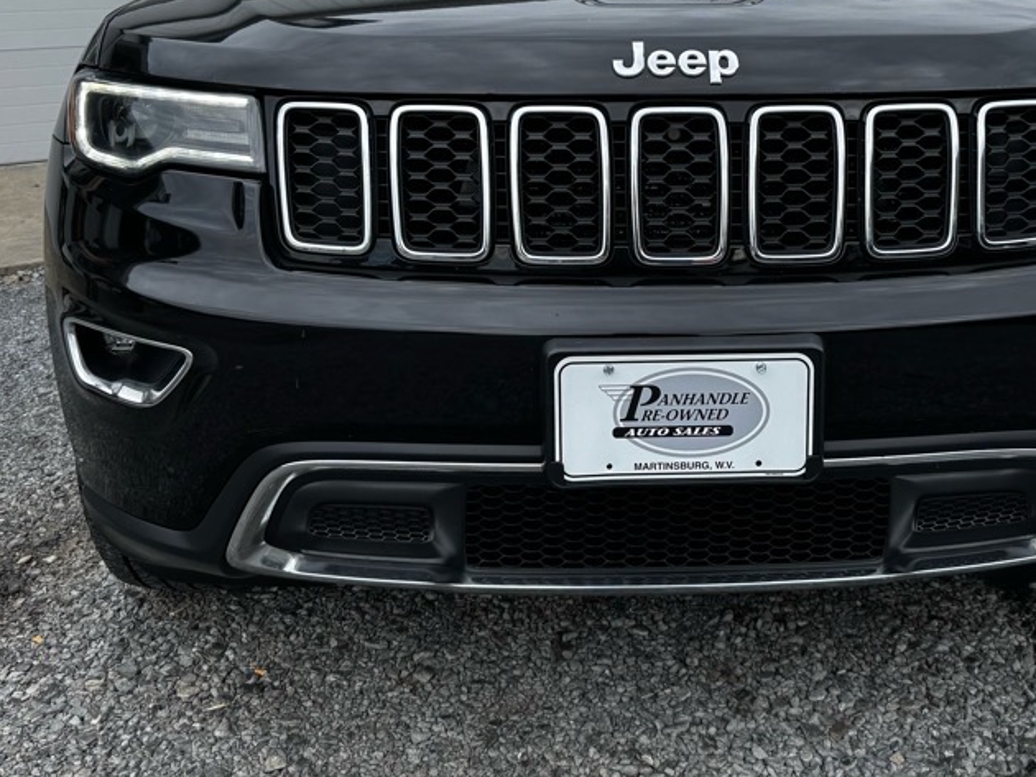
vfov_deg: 36.2
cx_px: 638
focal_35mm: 39
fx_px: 1168
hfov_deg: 47.5
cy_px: 215
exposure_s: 1/1339
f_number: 1.78
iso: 80
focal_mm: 6.76
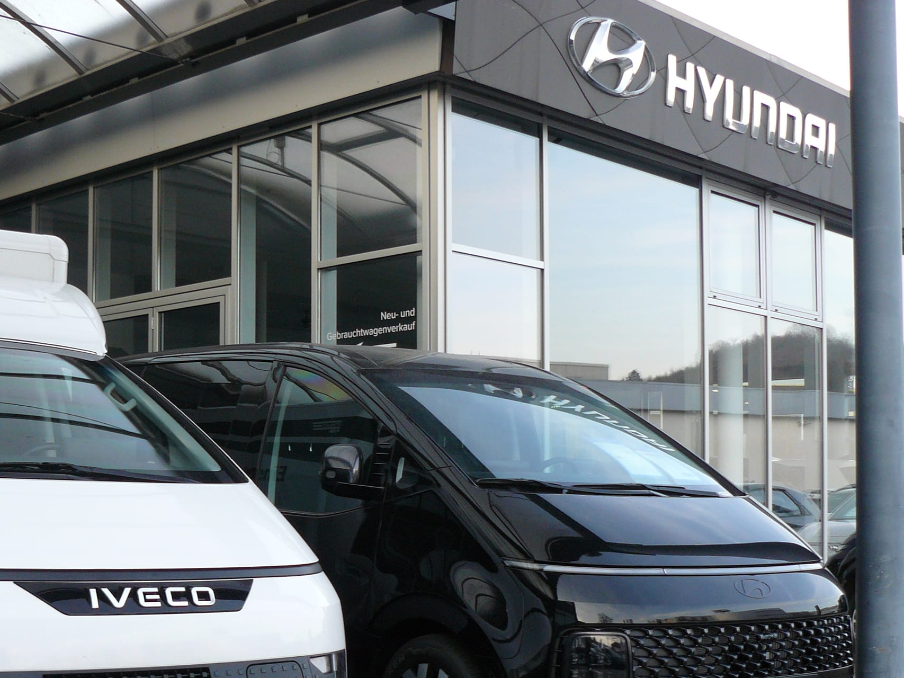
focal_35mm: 54
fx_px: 1410
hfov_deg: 35.0
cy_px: 487
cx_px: 253
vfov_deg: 26.8
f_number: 2.8
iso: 100
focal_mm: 6
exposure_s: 1/80
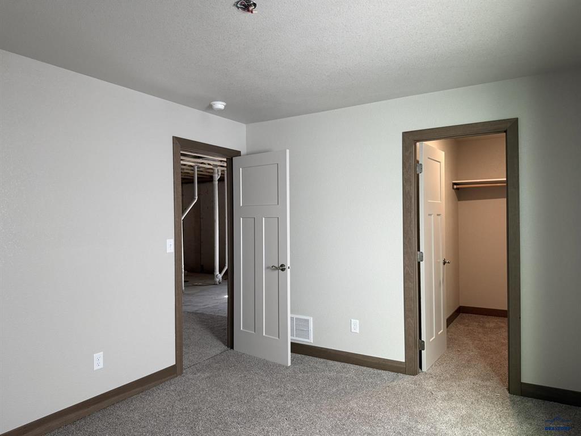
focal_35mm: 24
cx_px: 290
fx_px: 403
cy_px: 218
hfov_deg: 71.6
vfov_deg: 56.8
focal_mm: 6.76
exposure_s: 1/120
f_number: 1.78
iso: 200
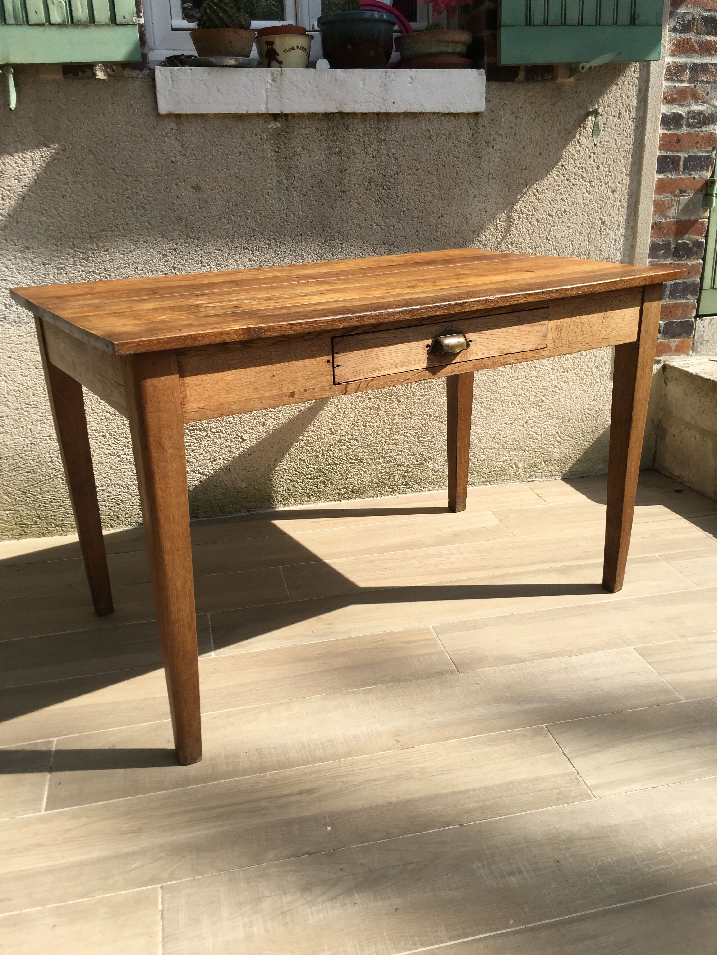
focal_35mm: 29
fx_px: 801
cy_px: 478
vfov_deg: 61.7
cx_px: 358
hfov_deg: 48.2
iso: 25
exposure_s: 1/1326
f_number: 2.2
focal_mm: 4.15
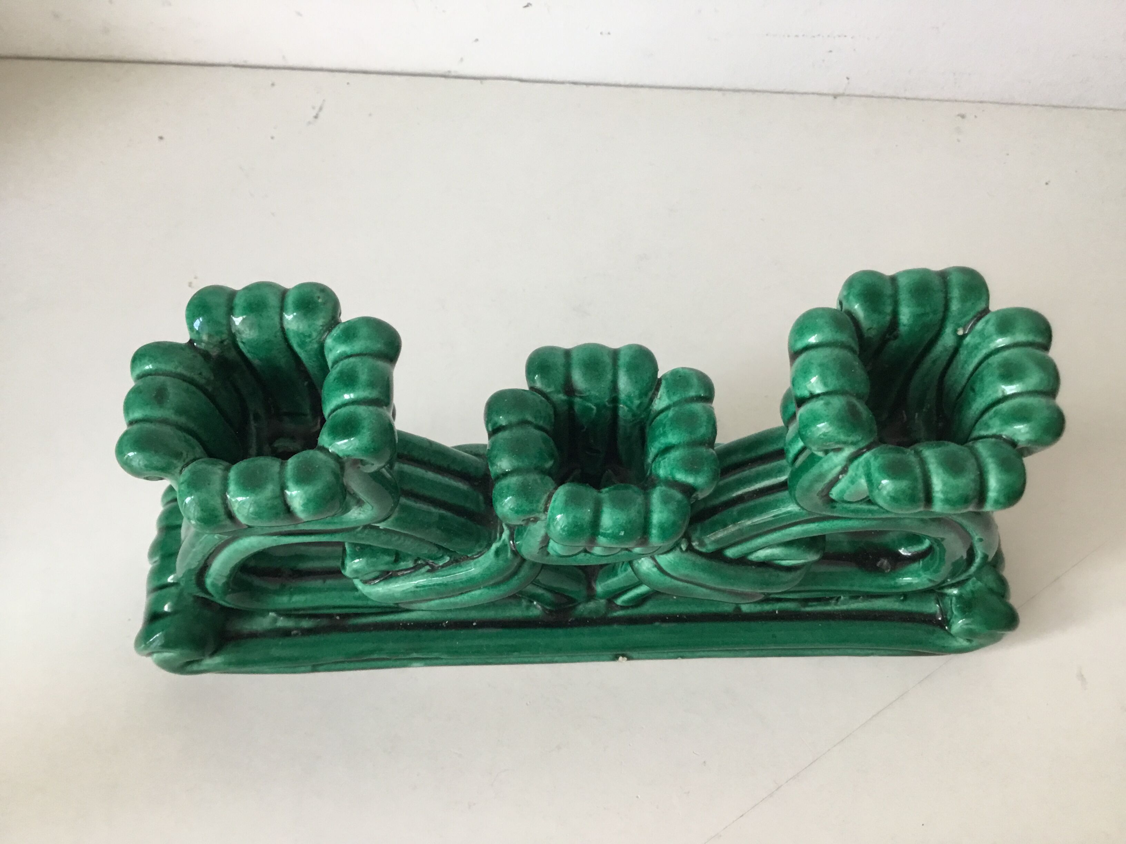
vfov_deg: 45.4
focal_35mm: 31
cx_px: 563
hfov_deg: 58.4
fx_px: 1008
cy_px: 422
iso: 125
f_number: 2.4
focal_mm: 3.3
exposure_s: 1/33
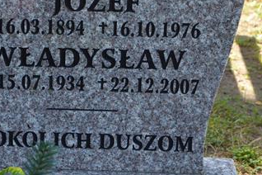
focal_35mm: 175
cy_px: 39
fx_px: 1274
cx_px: 75
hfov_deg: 11.7
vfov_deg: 7.8
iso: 220
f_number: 5.6
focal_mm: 58
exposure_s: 1/125
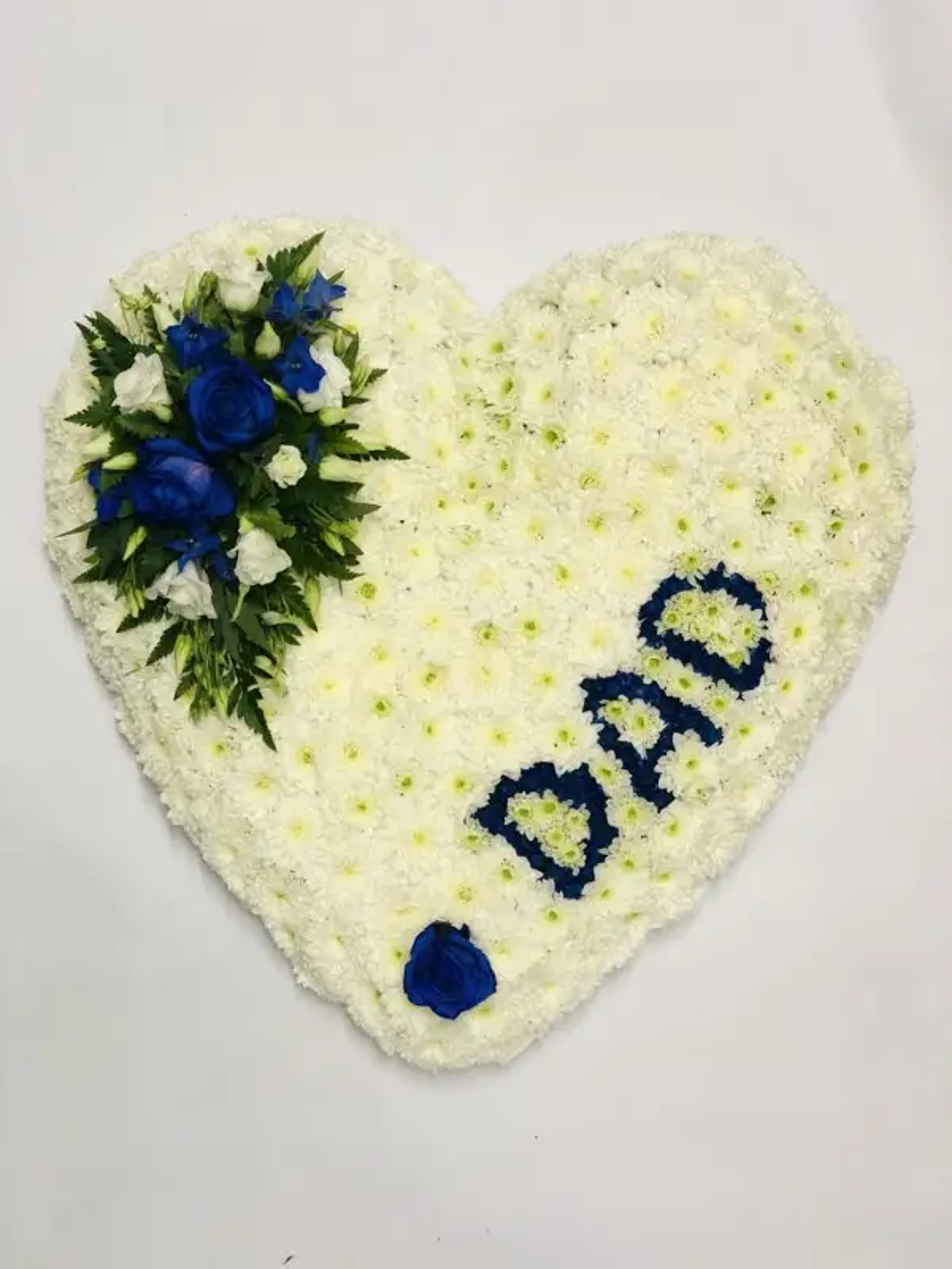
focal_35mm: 52
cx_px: 476
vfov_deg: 36.8
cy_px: 634
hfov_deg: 28.0
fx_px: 1907
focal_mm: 6
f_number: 2.4
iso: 80
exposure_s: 1/50
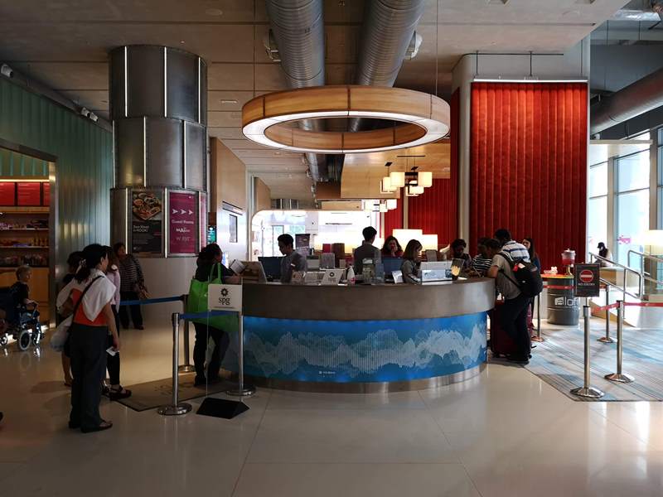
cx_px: 332
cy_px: 248
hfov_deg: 65.3
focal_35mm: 27
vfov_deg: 51.4
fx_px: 517
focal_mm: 3.95
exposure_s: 1/33.3
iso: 160
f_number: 1.8
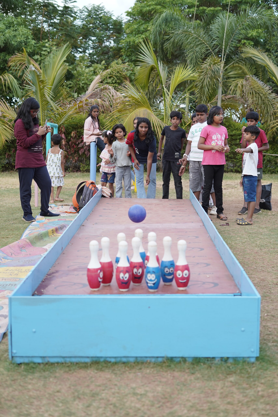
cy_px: 208
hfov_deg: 27.0
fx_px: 579
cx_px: 139
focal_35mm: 50
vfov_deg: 39.6
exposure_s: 1/320
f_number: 3.2
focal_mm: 50
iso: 400
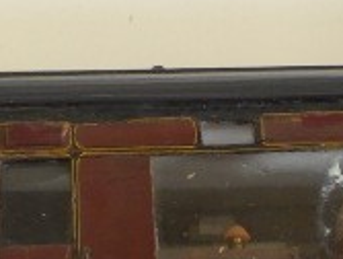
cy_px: 327
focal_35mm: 107
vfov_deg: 13.4
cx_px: 292
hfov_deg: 18.1
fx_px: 1063
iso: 400
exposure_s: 1/45
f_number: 3.5
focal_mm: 5
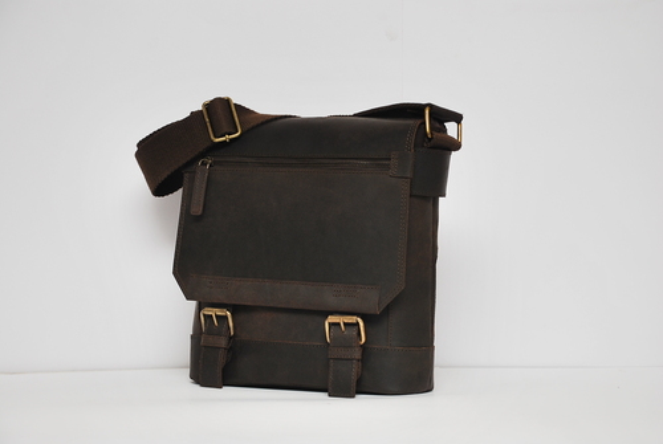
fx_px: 1439
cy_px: 222
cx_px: 332
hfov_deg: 26.0
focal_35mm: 78
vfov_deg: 17.6
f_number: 5.6
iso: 200
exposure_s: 1/80
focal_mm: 52
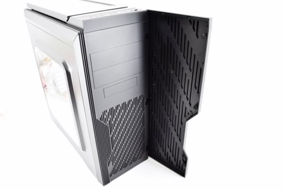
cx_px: 142
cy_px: 95
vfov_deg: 47.9
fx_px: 213
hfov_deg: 67.4
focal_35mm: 27
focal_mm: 18
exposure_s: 1/125
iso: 400
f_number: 5.6
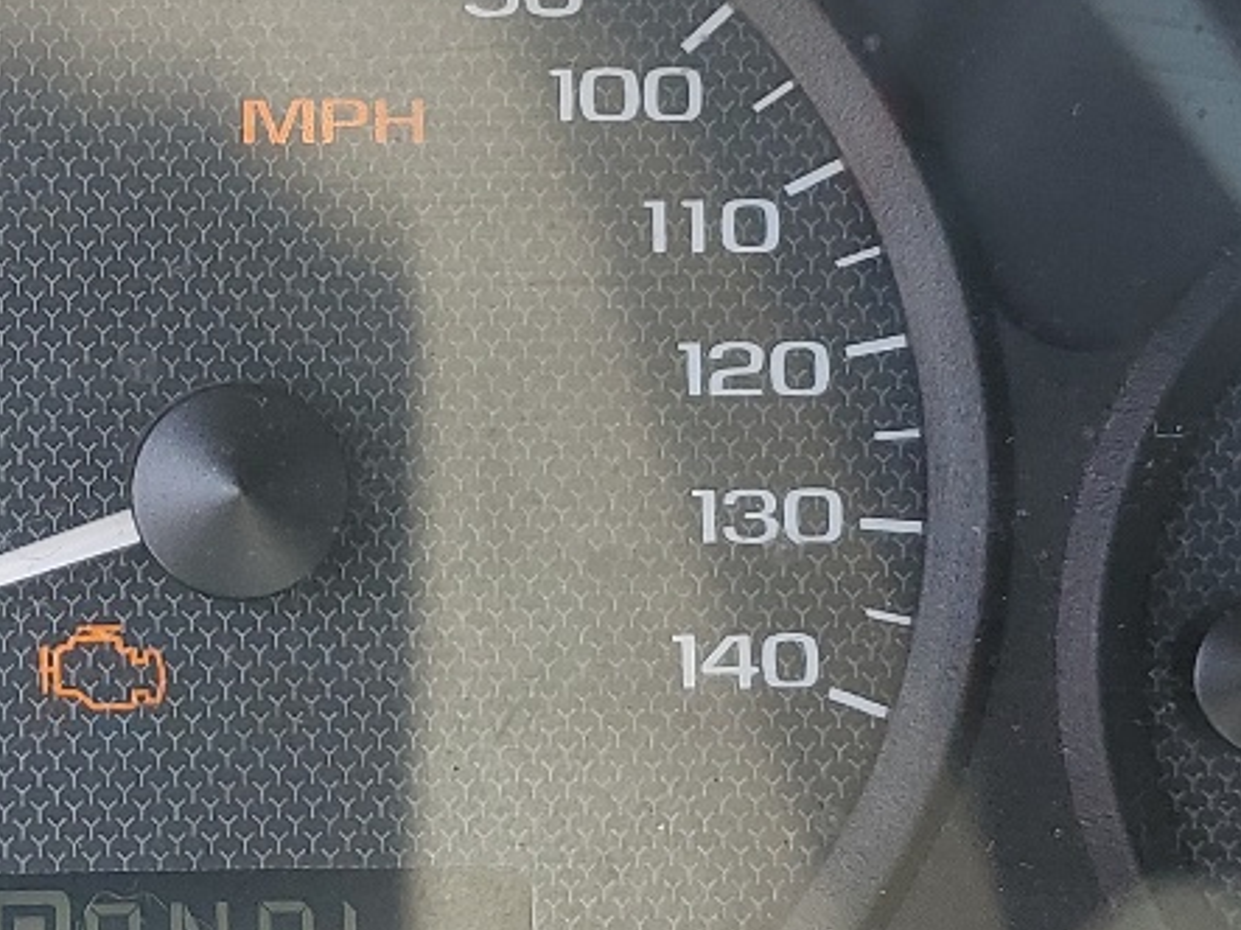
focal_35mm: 94
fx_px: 3369
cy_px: 389
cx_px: 174
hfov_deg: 20.5
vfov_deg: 15.7
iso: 50
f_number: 1.5
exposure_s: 1/270
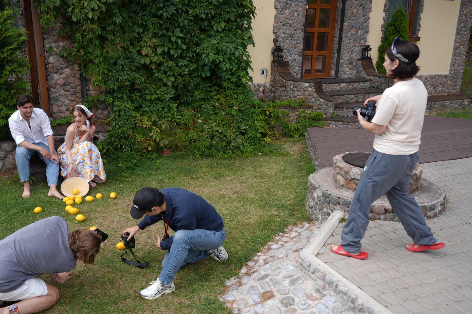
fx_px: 433
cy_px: 170
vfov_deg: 39.9
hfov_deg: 56.7
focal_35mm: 33
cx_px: 182
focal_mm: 24
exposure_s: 1/320
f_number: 3.2
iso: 80
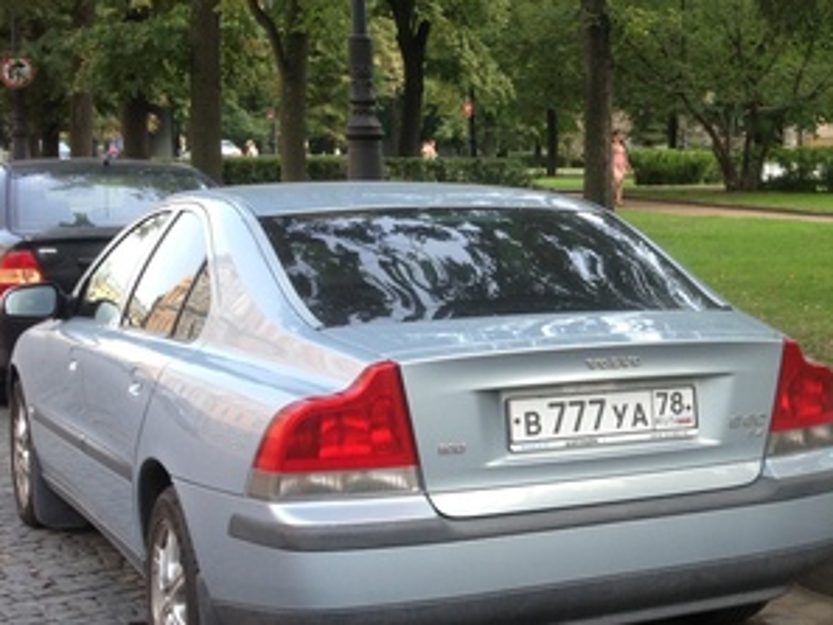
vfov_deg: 20.7
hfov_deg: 25.9
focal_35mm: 71
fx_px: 1709
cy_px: 317
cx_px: 850
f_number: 2.4
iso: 50
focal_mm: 4.13
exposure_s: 1/128
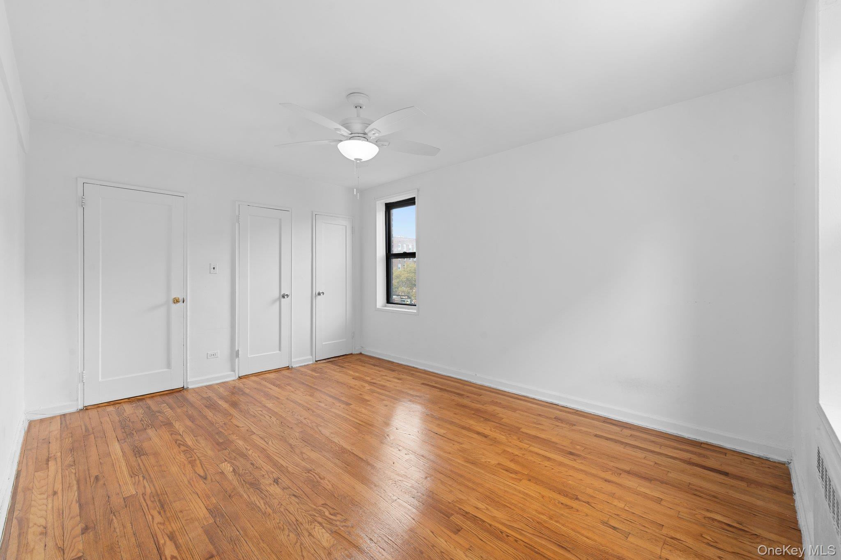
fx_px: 327
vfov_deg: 81.2
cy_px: 280
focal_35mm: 14
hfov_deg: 104.3
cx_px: 420
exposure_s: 1/4
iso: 320
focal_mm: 14
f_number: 10
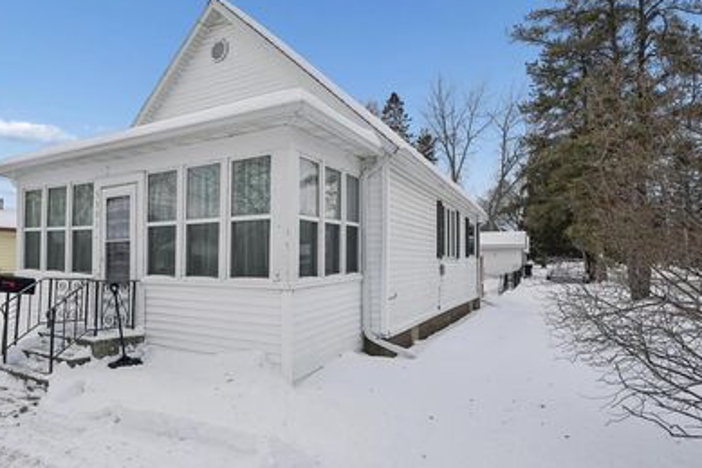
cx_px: 256
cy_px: 192
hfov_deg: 87.9
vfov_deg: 66.8
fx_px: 351
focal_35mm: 18
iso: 400
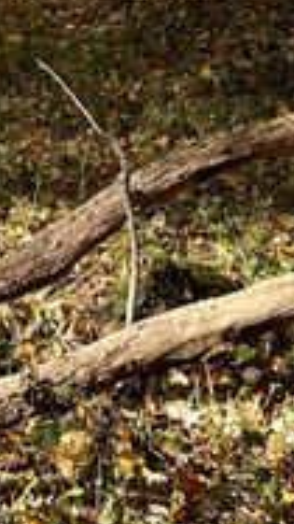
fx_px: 1402
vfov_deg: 18.4
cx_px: -165
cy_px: -293
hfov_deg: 11.4
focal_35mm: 101
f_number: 1.6
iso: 50
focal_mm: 5.1
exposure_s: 1/804
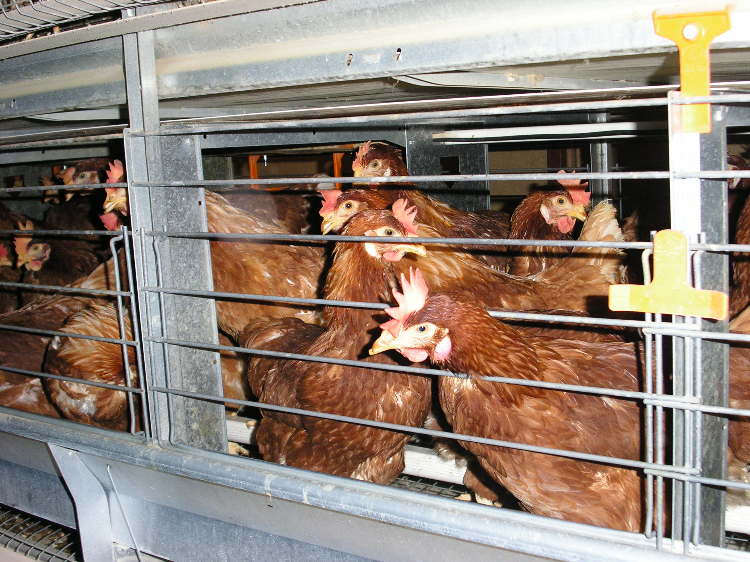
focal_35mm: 45
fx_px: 975
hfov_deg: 42.1
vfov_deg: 32.2
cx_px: 375
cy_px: 281
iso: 200
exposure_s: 1/45
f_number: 2.8
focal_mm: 9.3
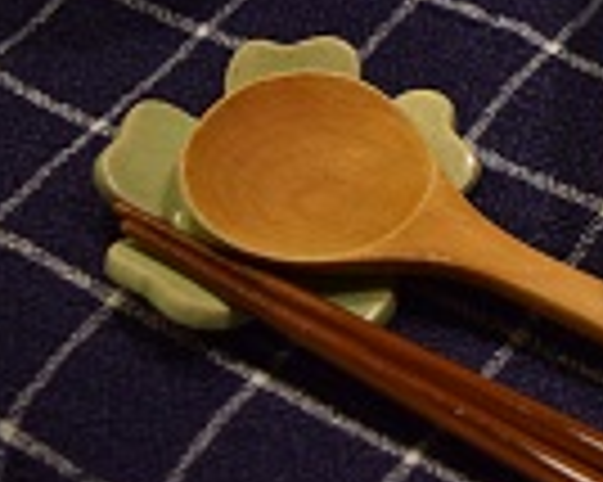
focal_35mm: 104
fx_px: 1855
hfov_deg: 16.7
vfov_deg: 14.2
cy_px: -153
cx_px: 925
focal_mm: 22
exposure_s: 1/60
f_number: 4
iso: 640
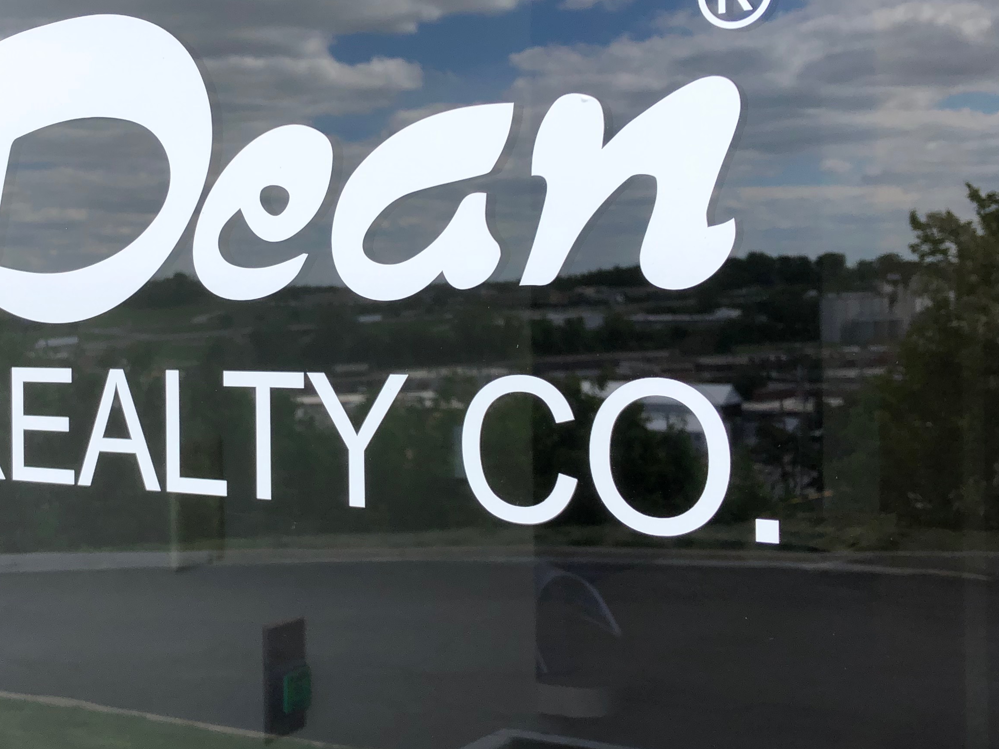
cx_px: 325
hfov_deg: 38.4
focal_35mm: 49
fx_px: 1414
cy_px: 314
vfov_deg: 29.6
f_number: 1.8
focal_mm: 3.99
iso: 20
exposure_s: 1/615
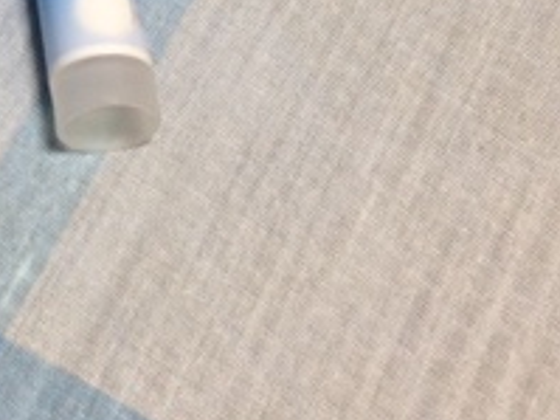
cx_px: -132
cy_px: -211
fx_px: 1714
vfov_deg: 13.2
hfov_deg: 17.6
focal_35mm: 106
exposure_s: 1/30
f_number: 2.4
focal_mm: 4.13
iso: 50
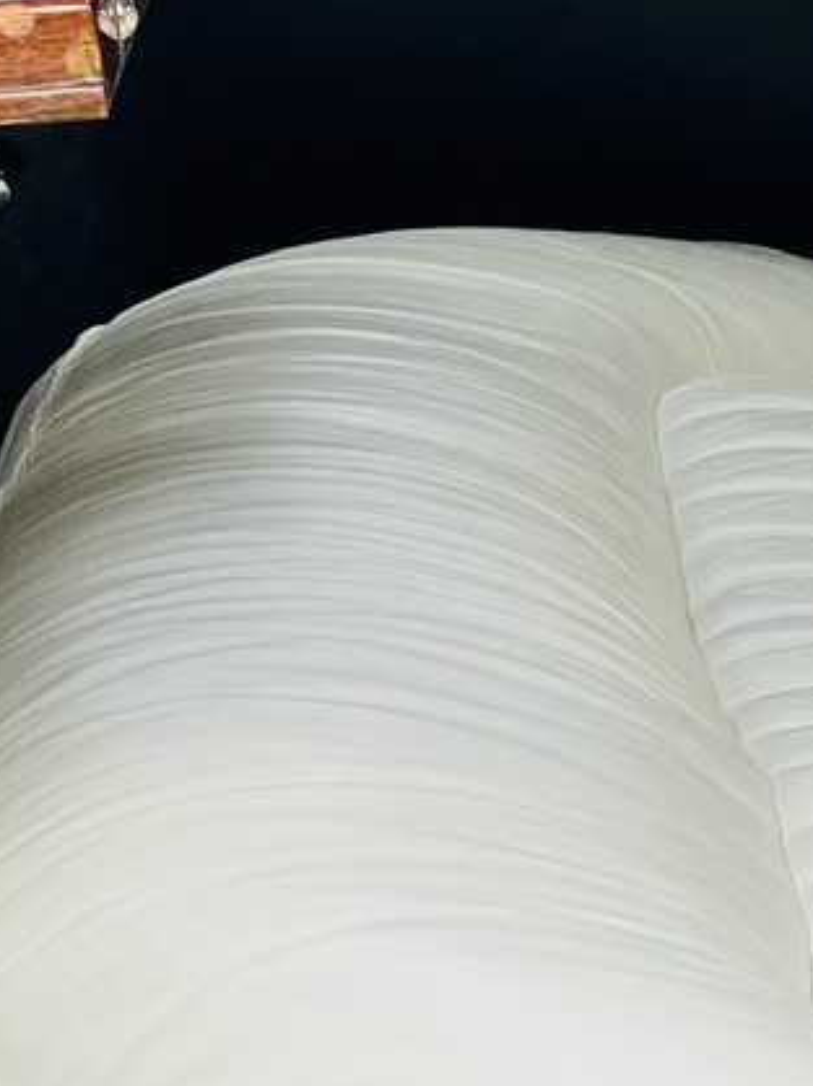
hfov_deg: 5.8
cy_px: 390
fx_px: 7993
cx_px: 727
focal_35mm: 255
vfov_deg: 7.8
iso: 20
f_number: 2
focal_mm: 6
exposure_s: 1/533
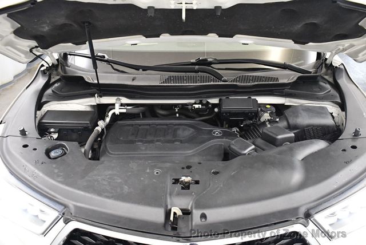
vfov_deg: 36.9
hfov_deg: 53.1
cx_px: 183
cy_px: 122
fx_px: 366
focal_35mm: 36
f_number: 3.5
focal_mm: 18
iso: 3200
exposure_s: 1/100
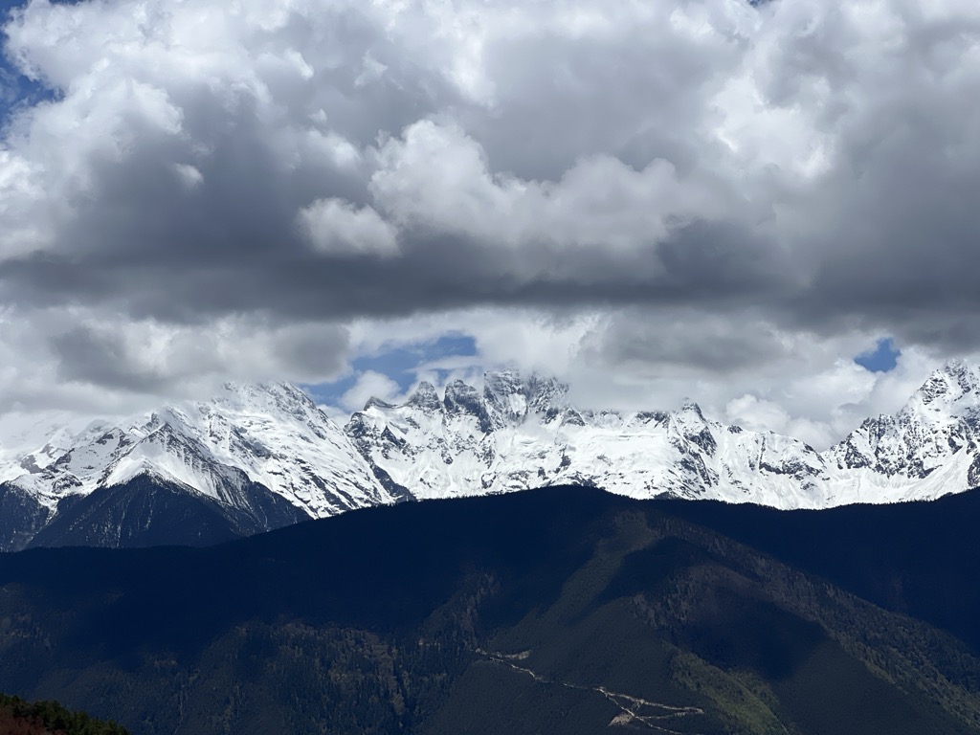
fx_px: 2180
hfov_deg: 25.3
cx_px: 490
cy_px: 368
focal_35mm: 77
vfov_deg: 19.1
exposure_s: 1/2874
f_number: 2.8
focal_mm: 9
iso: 32
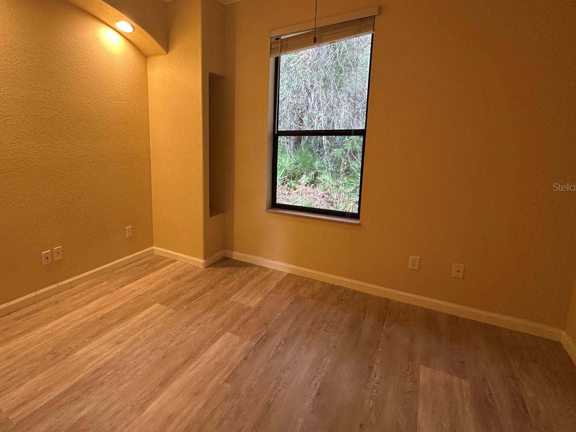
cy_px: 187
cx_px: 208
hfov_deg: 82.7
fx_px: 316
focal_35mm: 19
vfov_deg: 68.4
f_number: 2.2
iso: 200
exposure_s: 1/60
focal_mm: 2.22
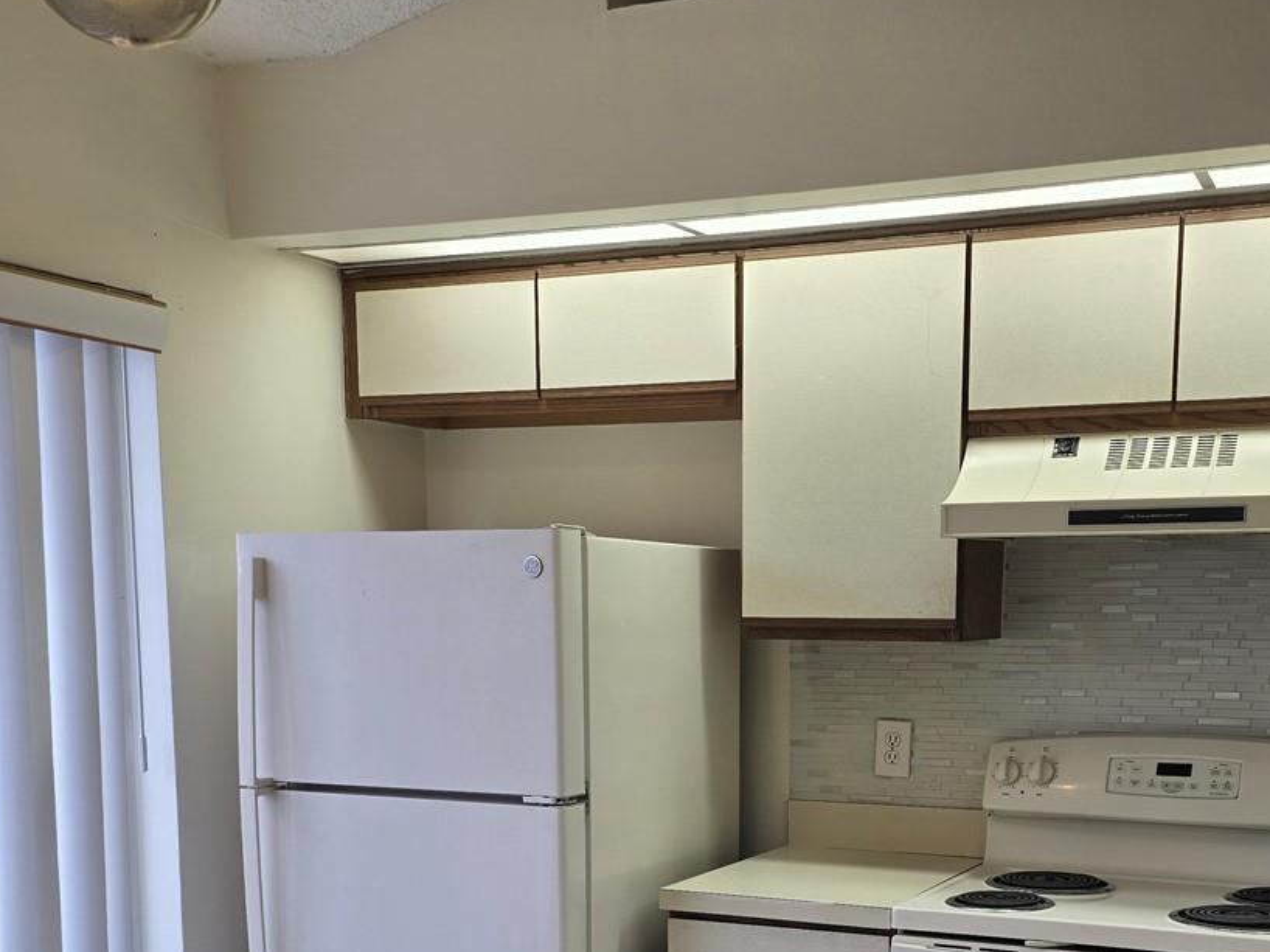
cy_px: 862
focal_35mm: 45
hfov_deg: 41.9
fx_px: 1650
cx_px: 758
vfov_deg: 30.7
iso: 32
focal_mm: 6.3
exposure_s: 1/60
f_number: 1.7
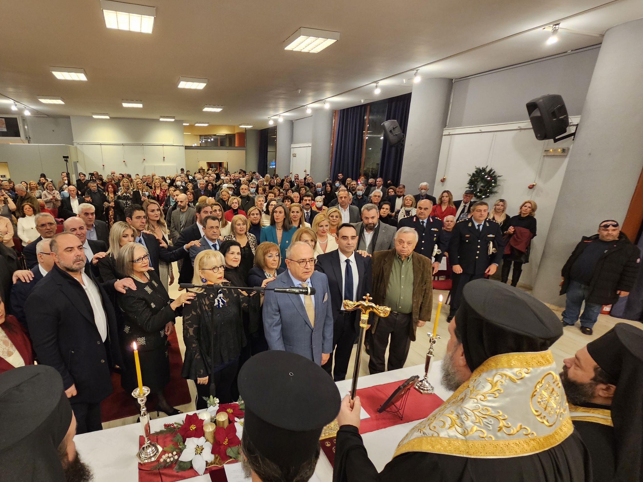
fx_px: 297
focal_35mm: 16
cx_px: 248
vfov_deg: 78.0
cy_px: 260
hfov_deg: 92.9
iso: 320
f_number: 2.2
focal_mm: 2.2
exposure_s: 1/50
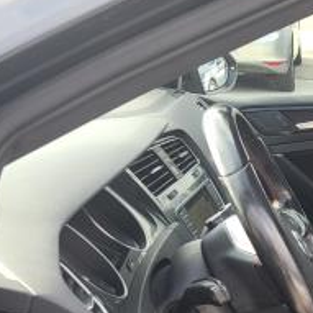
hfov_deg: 19.2
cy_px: 346
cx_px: 488
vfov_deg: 21.3
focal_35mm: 77
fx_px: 788
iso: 40
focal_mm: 5.4
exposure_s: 1/172
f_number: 1.8
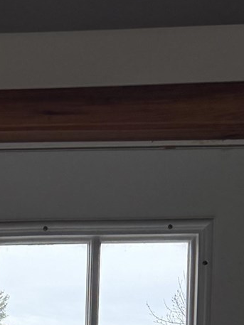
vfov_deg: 14.1
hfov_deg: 11.2
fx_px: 1137
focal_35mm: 121
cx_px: -223
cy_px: 617
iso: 100
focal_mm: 6.76
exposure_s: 1/584
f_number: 1.78
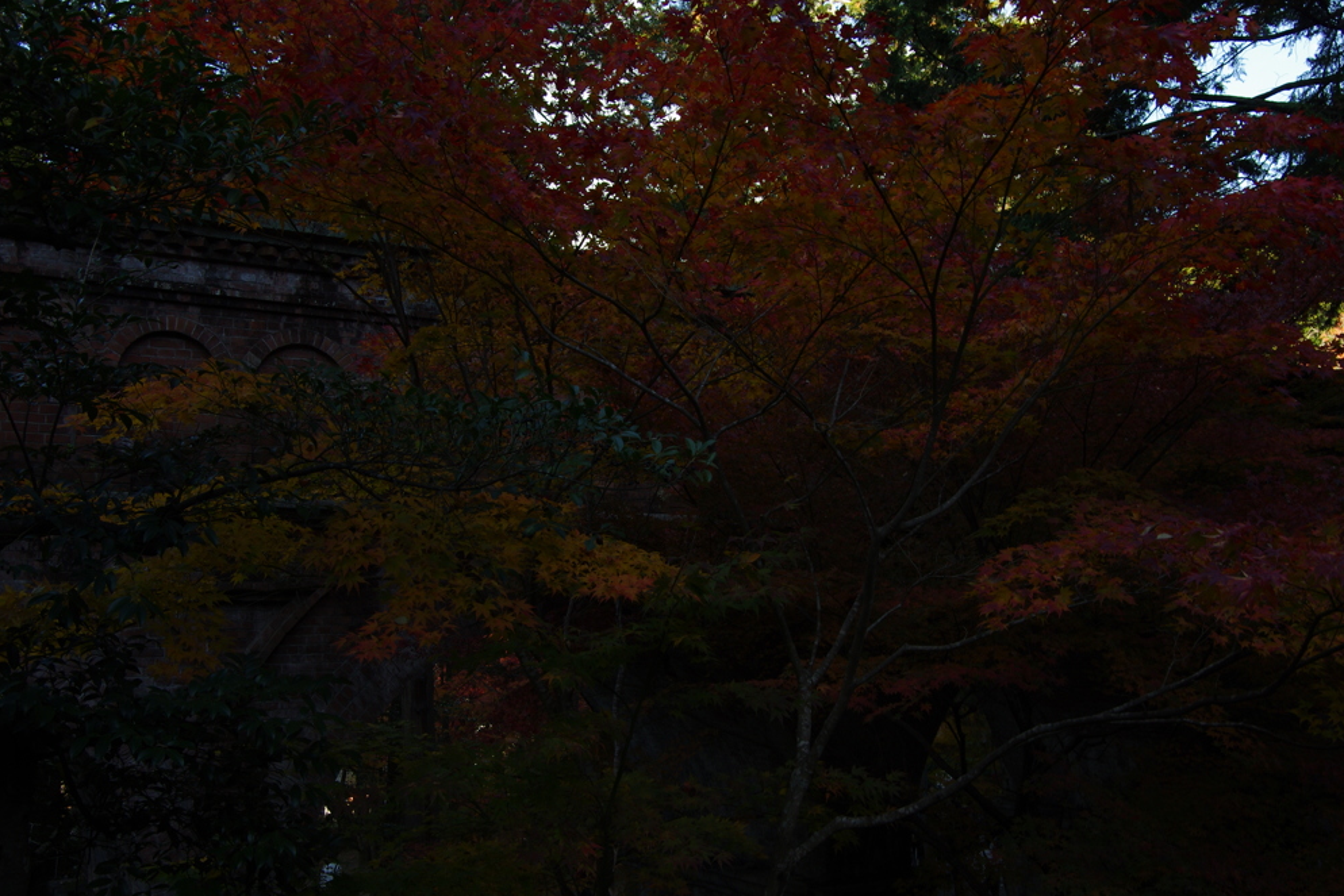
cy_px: 455
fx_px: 1381
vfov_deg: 36.0
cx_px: 657
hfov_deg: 51.9
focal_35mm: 37
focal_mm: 24
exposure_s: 1/200
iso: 400
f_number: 8
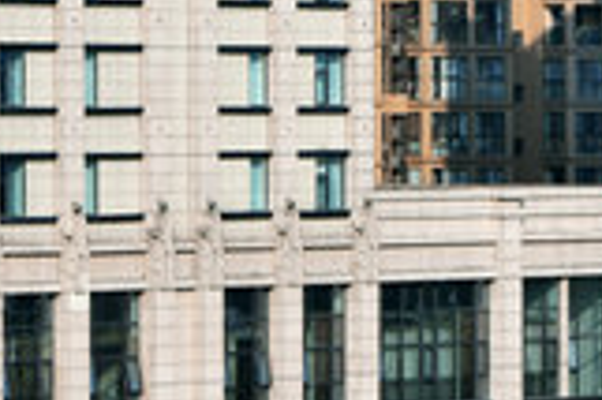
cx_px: -568
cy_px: 32
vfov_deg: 5.3
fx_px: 4310
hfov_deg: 7.7
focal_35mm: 258
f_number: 11
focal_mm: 52
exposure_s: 1/320
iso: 100
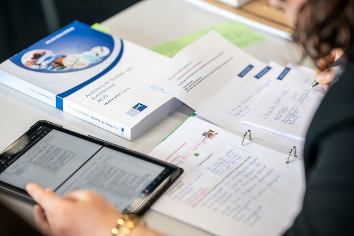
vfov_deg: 13.0
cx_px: 177
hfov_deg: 19.5
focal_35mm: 105
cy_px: 118
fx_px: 1032
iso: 160
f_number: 2
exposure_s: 1/200
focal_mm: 105
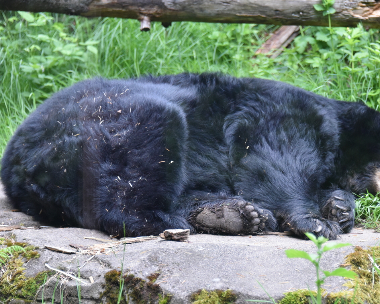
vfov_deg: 9.1
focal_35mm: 170
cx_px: 228
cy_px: 158
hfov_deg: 11.3
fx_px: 1912
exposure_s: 1/320
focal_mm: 135
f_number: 5.6
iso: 2800
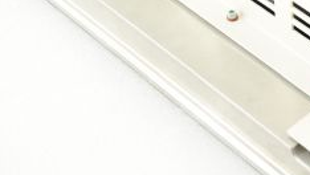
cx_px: 301
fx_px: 1102
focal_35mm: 134
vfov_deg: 8.9
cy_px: -56
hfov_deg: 15.7
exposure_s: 1/100
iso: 800
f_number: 6.3
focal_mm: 50
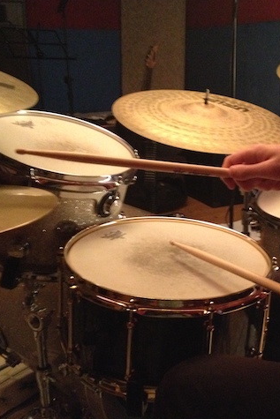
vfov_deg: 40.3
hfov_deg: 27.2
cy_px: 211
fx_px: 571
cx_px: 207
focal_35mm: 49
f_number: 2.4
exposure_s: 1/15
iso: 640
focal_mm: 4.28
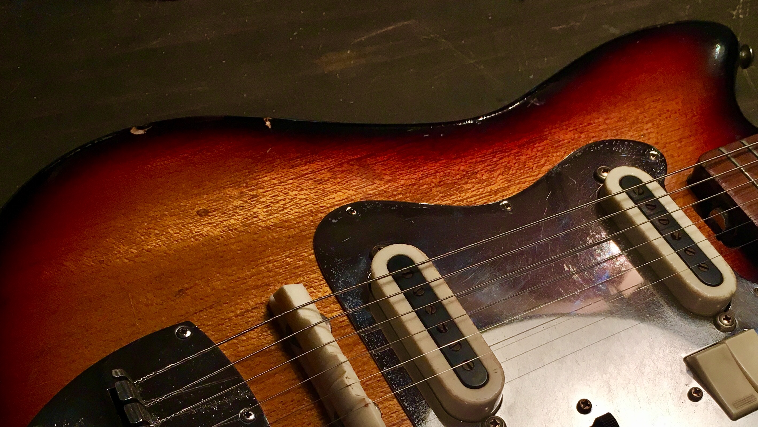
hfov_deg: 45.2
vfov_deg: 25.6
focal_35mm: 45
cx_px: 458
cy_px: 396
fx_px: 904
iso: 32
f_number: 2.2
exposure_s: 1/30
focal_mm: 4.15
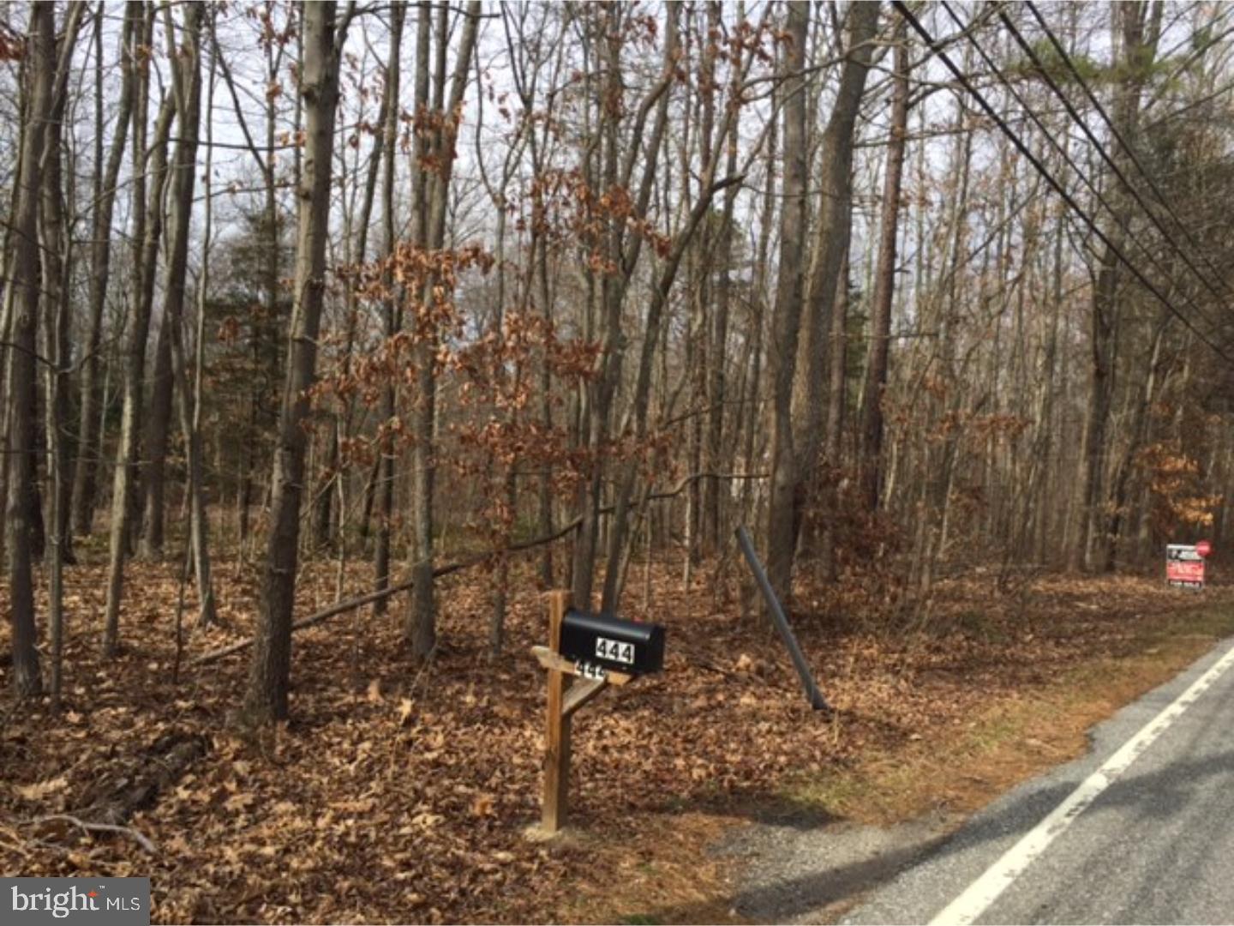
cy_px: 463
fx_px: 1034
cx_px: 617
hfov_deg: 61.7
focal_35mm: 29
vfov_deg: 48.2
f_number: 2.2
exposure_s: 1/1068
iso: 32
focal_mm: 4.15
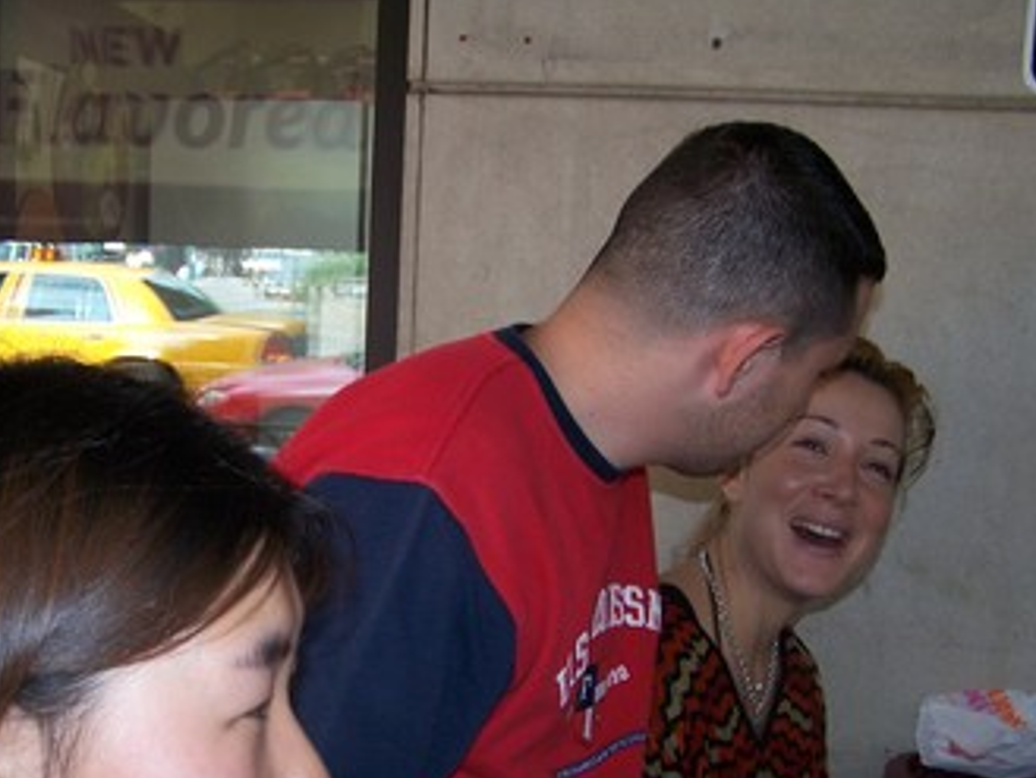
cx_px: 409
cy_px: 517
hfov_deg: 36.7
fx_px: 1557
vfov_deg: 27.9
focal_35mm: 52
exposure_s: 1/60
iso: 140
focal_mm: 6.3
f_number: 2.8
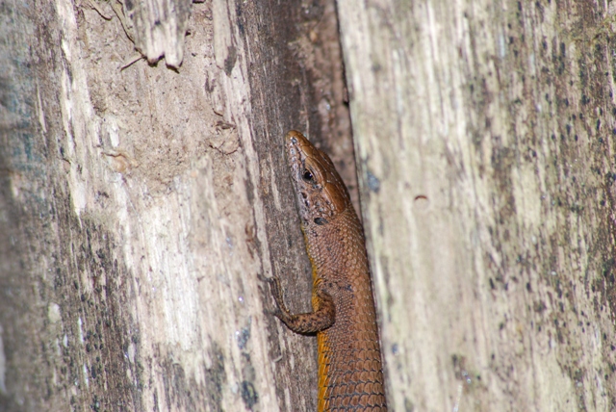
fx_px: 7707
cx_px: 308
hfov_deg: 4.6
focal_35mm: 450
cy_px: 206
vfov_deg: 3.1
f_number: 10
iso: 200
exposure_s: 1/4
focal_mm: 300
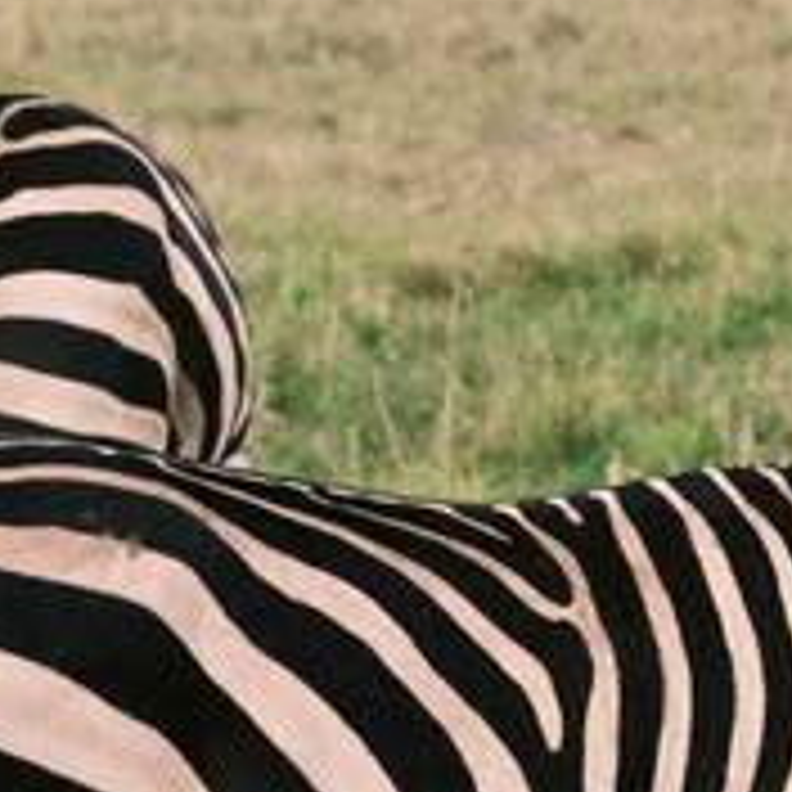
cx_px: 842
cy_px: 756
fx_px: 9474
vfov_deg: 4.8
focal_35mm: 366
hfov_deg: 4.8
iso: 1600
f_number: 5.6
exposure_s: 1/200
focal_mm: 70
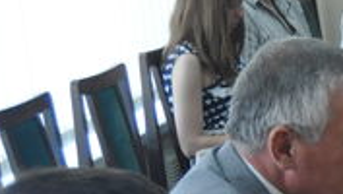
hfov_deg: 11.3
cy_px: 307
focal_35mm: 170
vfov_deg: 7.0
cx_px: 719
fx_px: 1548
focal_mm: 24
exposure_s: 1/125
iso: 800
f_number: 5
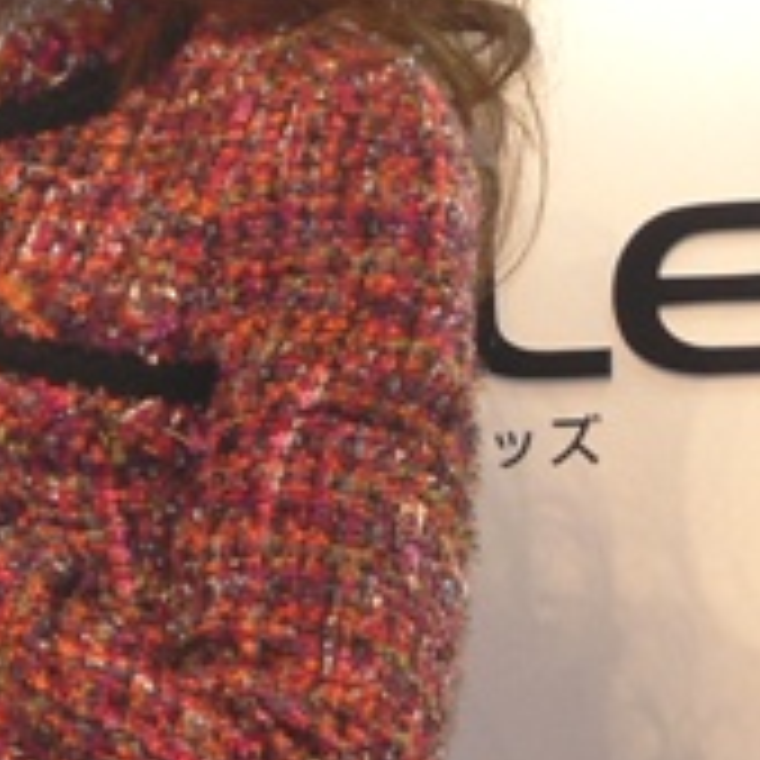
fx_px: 14407
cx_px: -85
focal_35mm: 580
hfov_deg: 3.0
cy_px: 301
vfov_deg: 3.0
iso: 100
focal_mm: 24.1
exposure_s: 1/60
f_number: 3.2
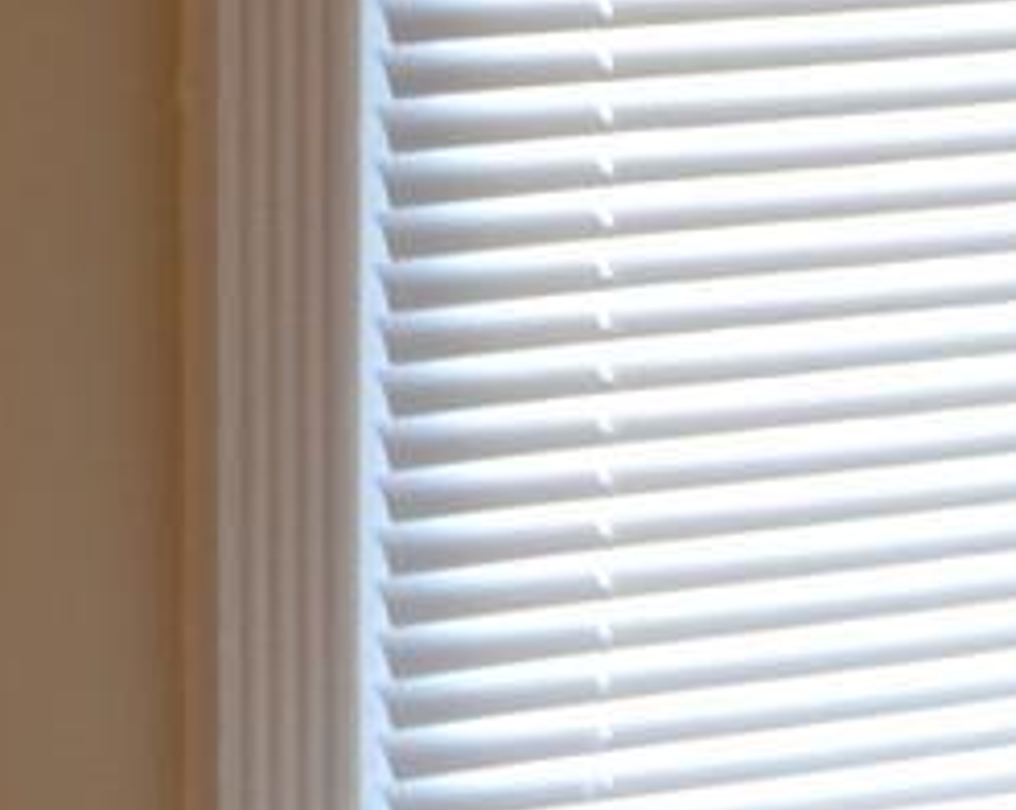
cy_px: 833
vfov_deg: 4.7
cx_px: 1798
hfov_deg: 5.8
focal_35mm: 327
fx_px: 9821
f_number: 4
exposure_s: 1/25
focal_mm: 28
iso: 400
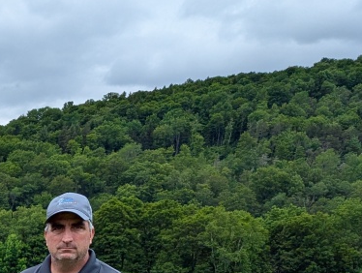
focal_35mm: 77
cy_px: 420
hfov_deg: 21.5
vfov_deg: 17.2
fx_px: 807
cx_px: -169
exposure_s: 1/1595
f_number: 1.85
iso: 43
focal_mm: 6.81
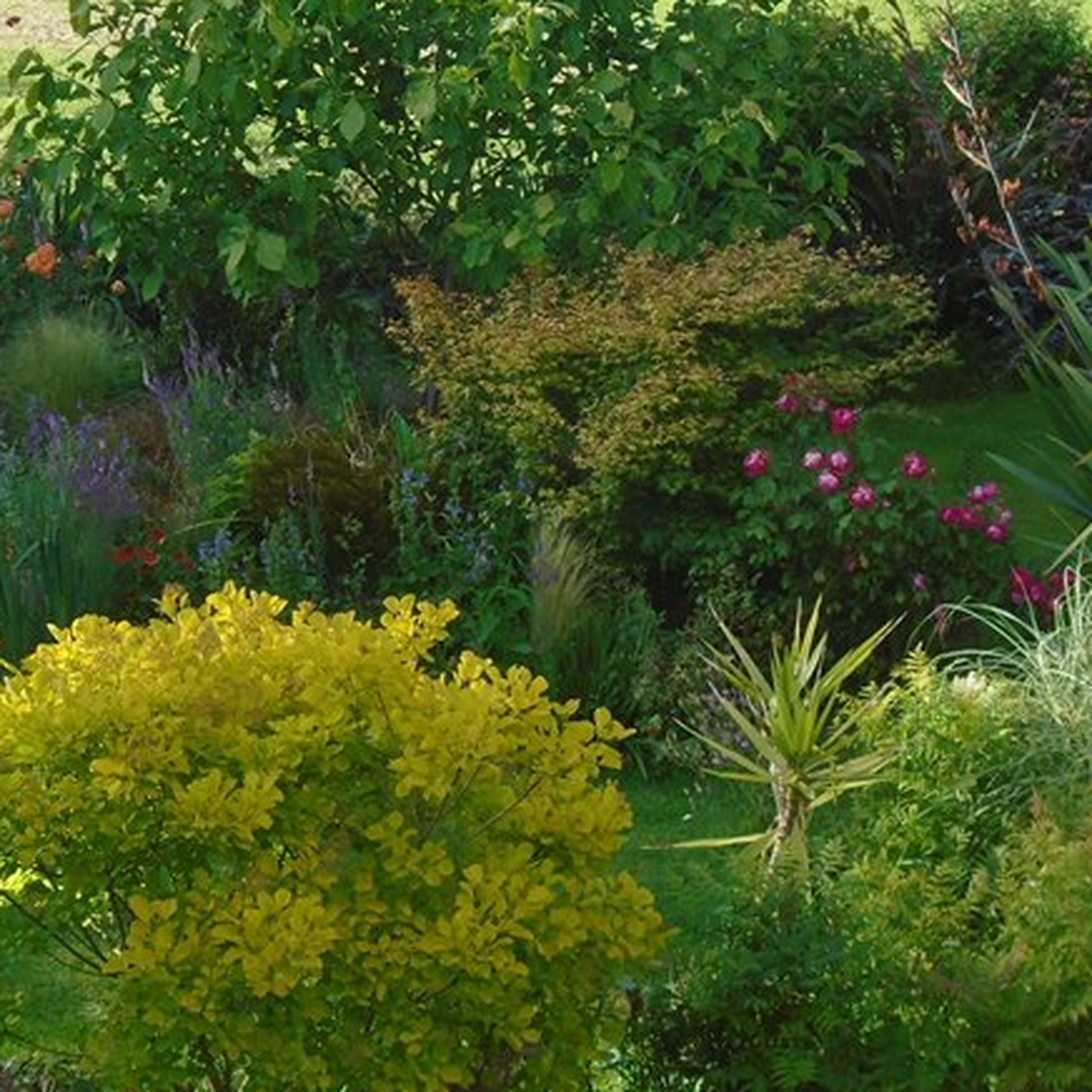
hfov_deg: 18.4
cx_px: 286
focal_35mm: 94
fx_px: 3355
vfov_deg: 18.5
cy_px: 418
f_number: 4.9
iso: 100
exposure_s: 1/125
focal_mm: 10.2
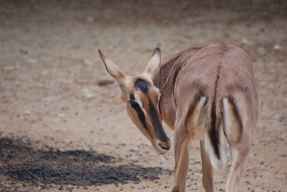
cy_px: 96
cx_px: 144
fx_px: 3592
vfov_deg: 3.1
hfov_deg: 4.6
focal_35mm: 450
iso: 400
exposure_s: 1/250
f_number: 5.6
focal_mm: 300
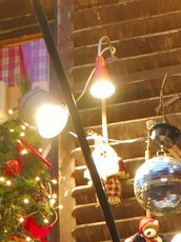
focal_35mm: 321
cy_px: 662
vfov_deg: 5.8
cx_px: -63
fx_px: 2242
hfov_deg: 4.6
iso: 100
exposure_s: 1/1.25
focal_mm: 32
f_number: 5.6
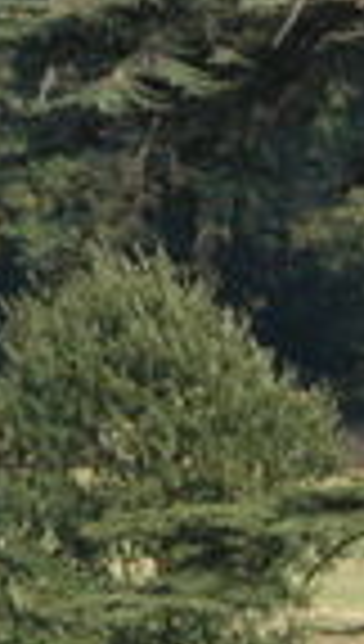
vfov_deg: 1.3
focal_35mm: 1598
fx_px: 27275
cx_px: 890
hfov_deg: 0.8
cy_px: 576
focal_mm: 67.7
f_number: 5.3
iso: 100
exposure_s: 1/242
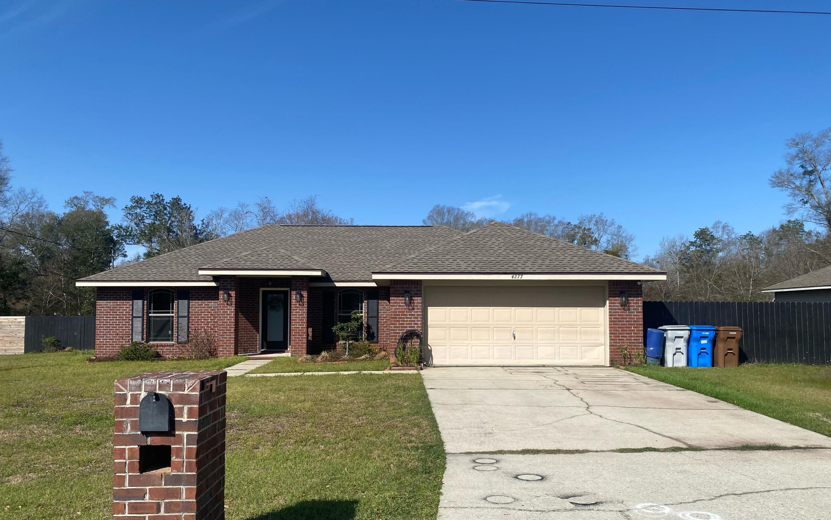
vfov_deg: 44.5
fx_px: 634
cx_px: 416
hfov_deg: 66.5
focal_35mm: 28
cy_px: 292
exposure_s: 1/3610
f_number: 1.8
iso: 32
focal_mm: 4.25
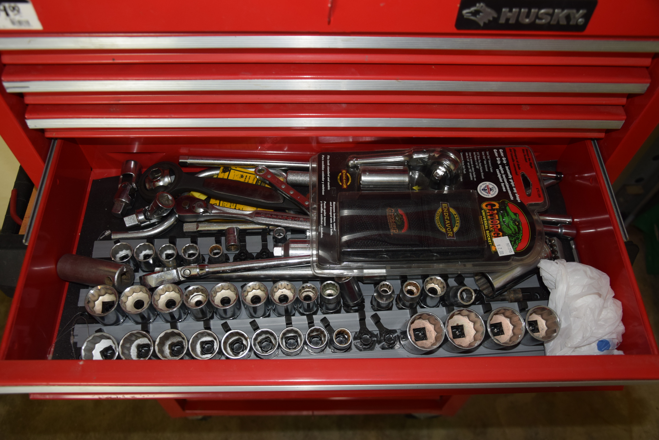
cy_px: 220
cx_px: 330
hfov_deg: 59.5
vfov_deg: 41.8
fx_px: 577
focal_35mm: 32
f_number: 3.8
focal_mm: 21
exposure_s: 1/30
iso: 560
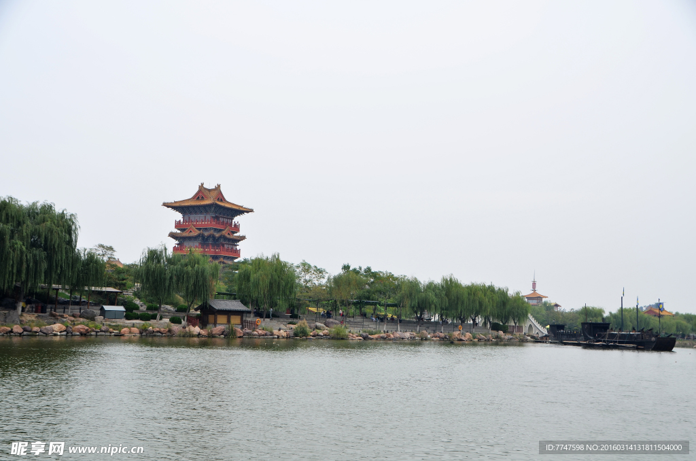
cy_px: 230
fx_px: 984
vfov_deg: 26.4
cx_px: 348
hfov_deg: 39.0
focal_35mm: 51
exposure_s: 1/125
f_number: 8
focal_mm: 34
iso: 100
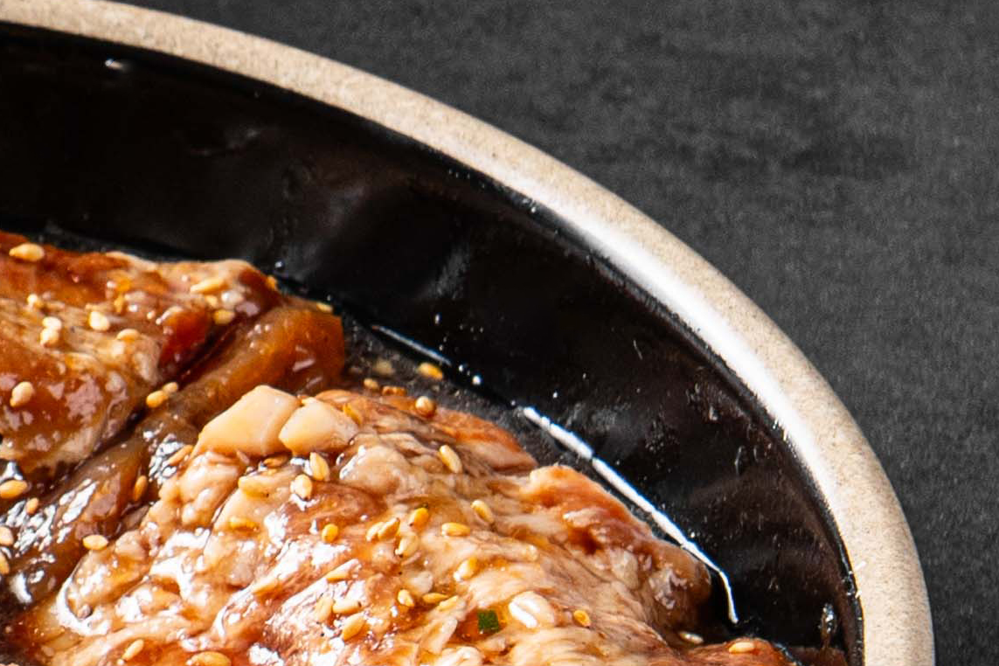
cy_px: 18
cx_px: -781
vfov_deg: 2.5
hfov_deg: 3.7
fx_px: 15289
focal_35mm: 551
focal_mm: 105
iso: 250
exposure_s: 1/125
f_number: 11
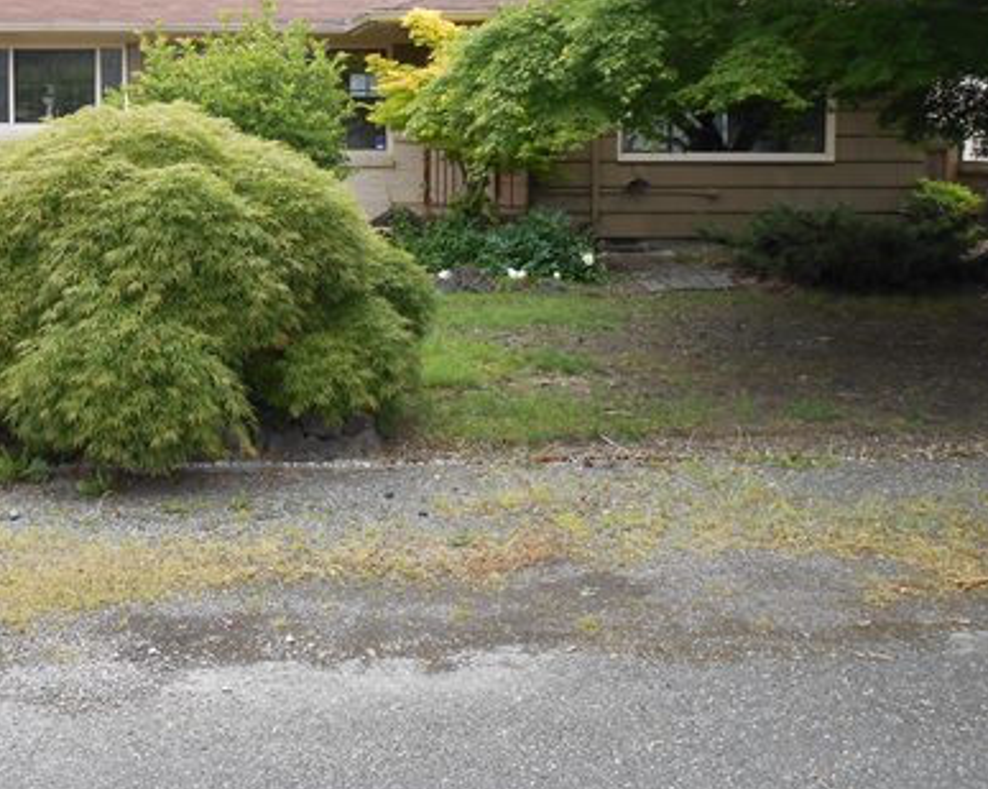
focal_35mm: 42
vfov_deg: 34.7
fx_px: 1227
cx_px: 243
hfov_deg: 42.5
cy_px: 181
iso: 80
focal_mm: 4.6
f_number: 3.5
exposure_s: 1/125
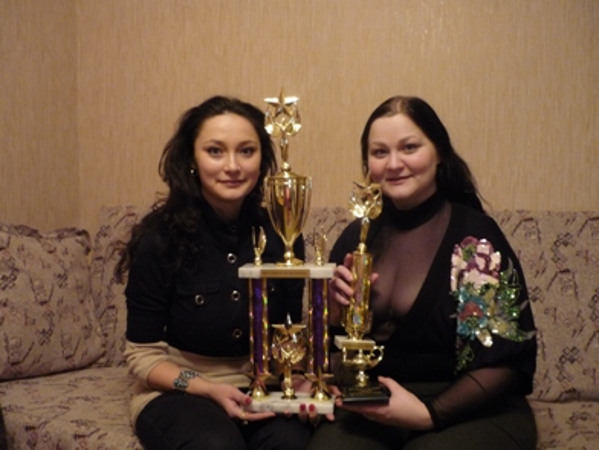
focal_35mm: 33
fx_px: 571
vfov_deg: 42.9
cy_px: 225
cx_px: 300
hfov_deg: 55.4
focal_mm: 5.5
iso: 400
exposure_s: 1/8
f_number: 2.8
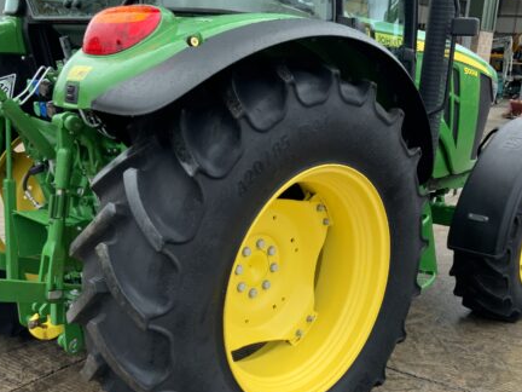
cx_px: 290
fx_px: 648
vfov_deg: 33.2
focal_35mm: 43
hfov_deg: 43.8
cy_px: 275
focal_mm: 3
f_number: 1.8
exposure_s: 1/122
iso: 16
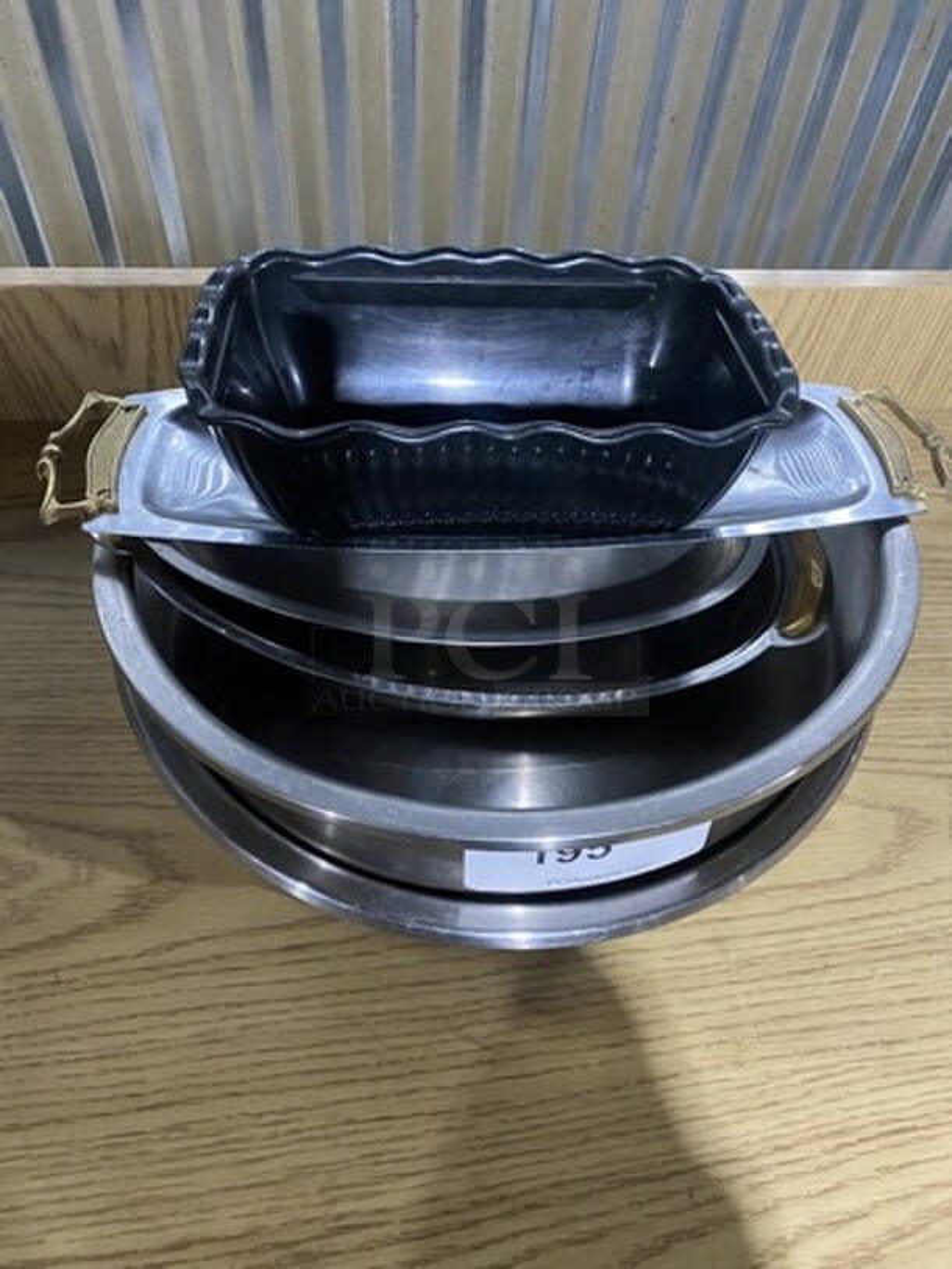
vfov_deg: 67.3
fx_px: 953
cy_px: 634
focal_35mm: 26
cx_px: 476
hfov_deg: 53.1
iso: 500
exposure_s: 1/40
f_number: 1.8
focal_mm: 4.25
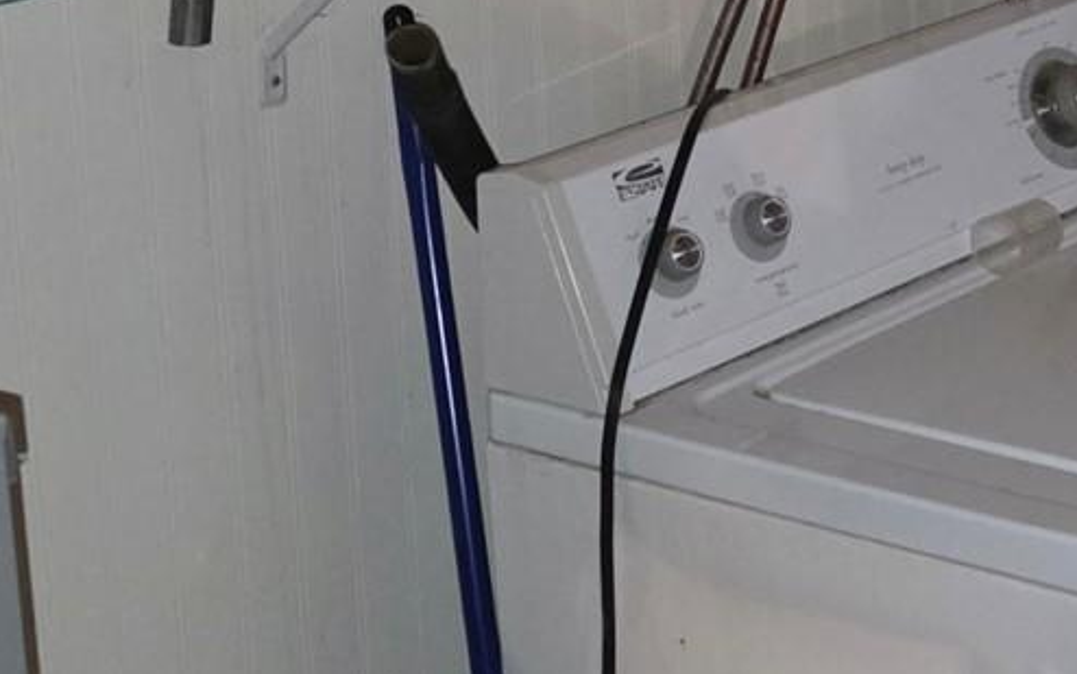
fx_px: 2965
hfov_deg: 18.5
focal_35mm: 101
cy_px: -116
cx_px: 1552
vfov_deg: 12.7
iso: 1600
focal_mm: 6.3
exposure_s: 1/40
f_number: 1.7
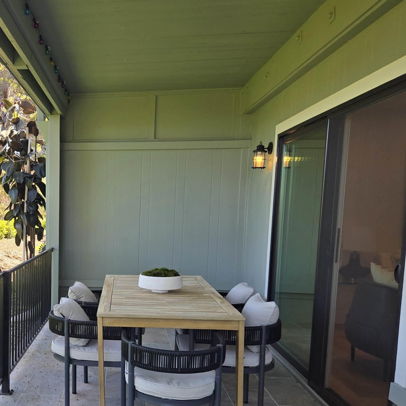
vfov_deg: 42.2
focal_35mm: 39
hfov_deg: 40.4
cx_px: 60
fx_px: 518
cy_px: 274
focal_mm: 5.4
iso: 25
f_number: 1.8
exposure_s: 1/322
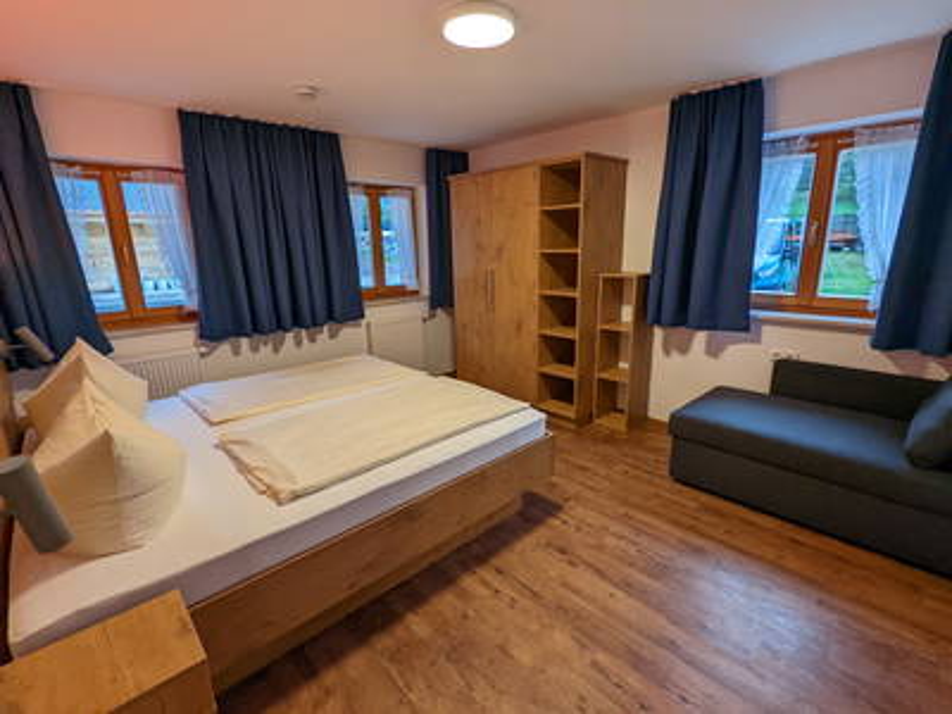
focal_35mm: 16
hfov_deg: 94.5
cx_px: 476
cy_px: 357
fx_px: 440
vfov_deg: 78.1
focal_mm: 2.35
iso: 133
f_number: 2.2
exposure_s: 1/50
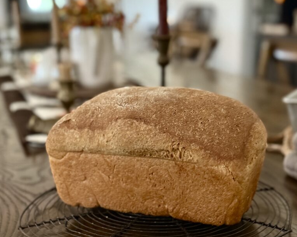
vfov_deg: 24.2
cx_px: 149
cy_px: 140
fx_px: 554
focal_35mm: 63
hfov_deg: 30.0
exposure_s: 1/30
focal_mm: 6.76
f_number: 1.78
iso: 800
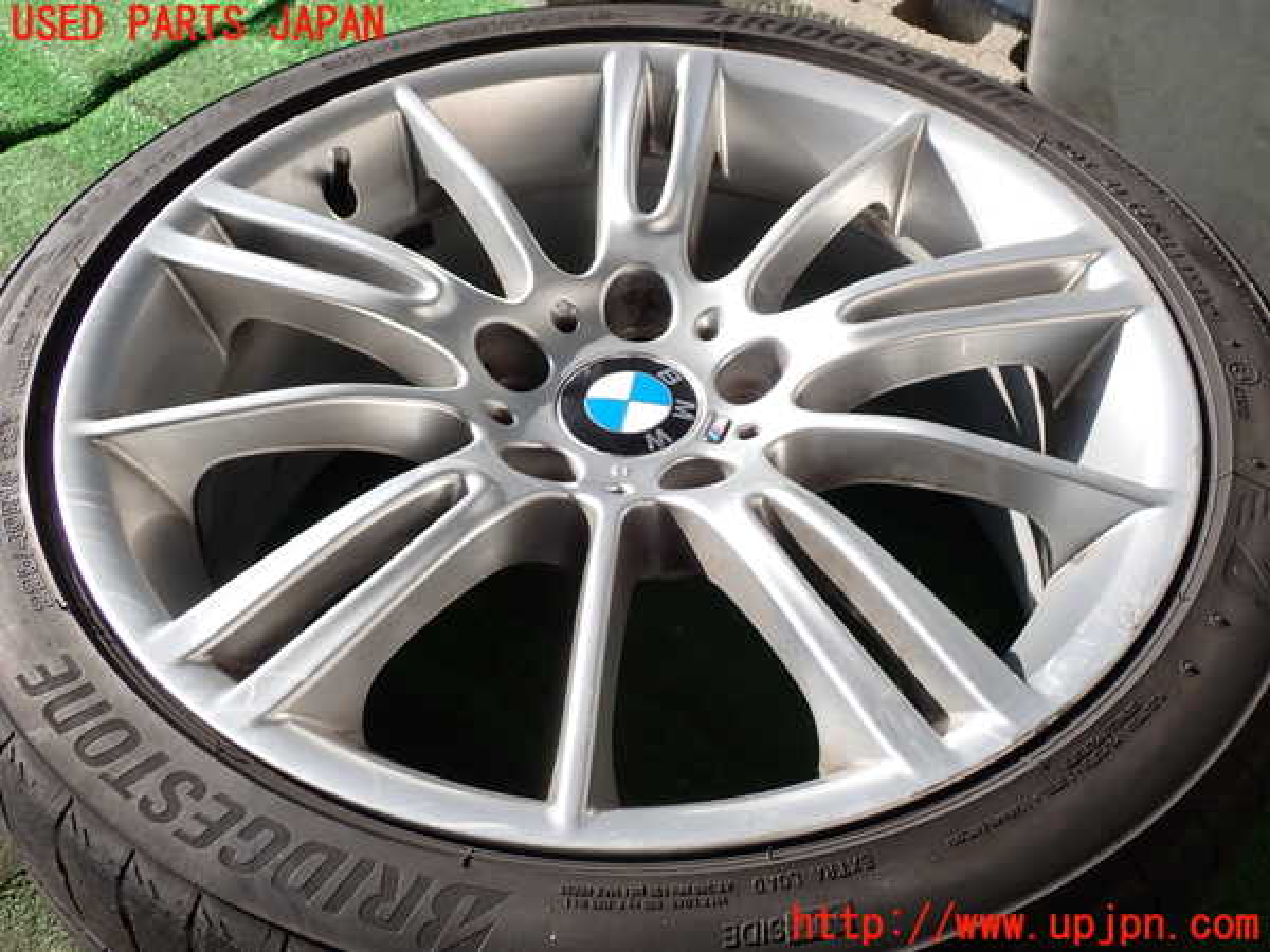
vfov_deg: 37.7
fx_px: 1394
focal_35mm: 38
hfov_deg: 49.0
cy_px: 476
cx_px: 635
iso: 100
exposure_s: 1/320
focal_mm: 6.83
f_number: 3.5
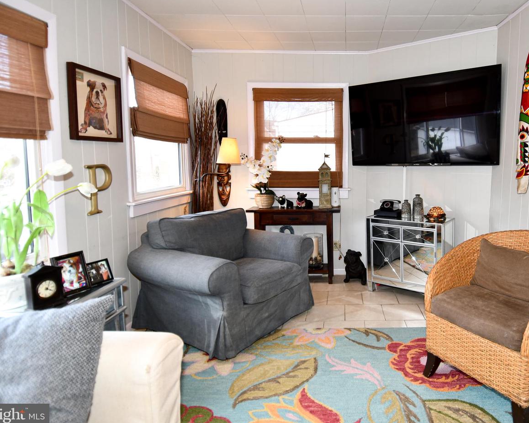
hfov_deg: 77.1
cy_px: 208
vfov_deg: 65.5
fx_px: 329
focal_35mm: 21
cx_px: 307
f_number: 4
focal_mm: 12
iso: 450
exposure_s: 1/60
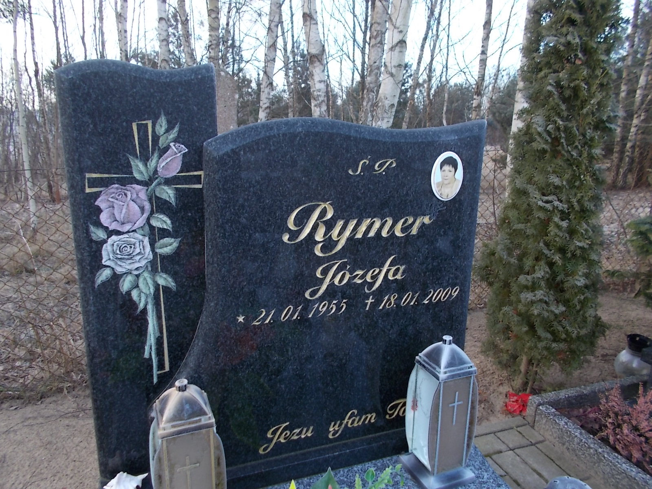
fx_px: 490
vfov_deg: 53.1
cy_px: 244
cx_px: 326
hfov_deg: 67.3
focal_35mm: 26
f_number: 3.2
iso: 80
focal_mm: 4.6
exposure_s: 1/100
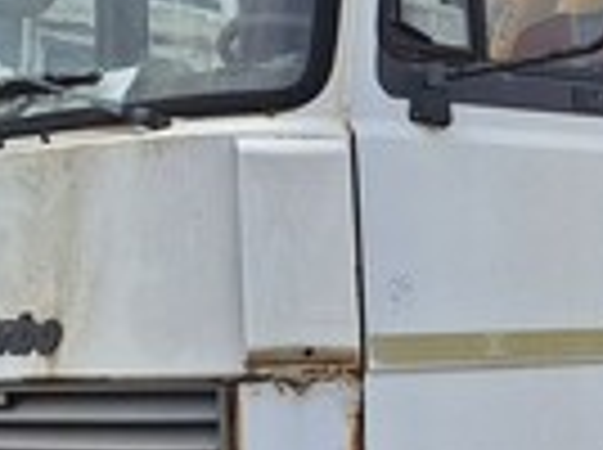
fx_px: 1791
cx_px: 688
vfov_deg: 14.3
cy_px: 338
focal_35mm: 103
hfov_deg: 18.3
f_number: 1.8
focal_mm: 5.54
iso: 40
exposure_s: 1/3484
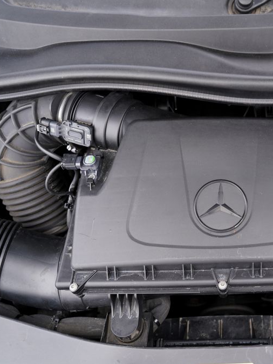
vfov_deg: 52.6
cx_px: 226
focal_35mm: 35
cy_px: 181
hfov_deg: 38.8
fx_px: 368
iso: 100
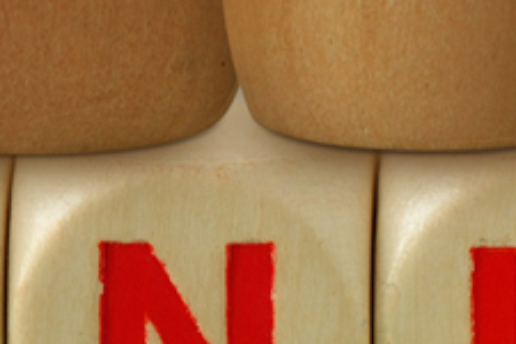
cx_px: 193
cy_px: -266
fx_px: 10792
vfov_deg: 1.8
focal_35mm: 753
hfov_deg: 2.7
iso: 100
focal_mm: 90
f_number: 9
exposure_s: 1/2.5
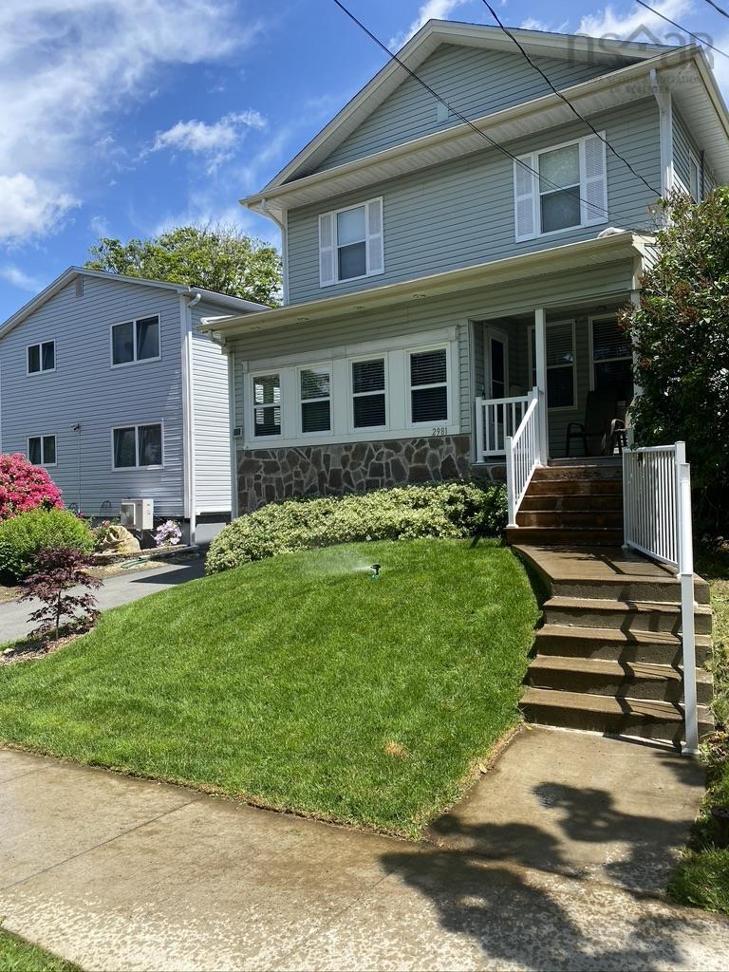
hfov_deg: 53.1
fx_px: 730
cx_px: 364
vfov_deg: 67.3
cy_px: 486
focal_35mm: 26
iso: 32
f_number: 1.8
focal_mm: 4.25
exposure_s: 1/1565
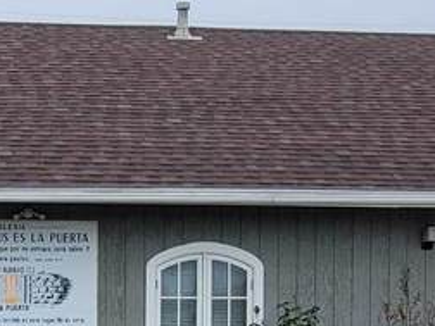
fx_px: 829
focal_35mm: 66
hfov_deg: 28.3
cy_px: 359
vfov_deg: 21.1
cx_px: 48
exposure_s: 1/638
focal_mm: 2.2
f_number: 2.2
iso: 64
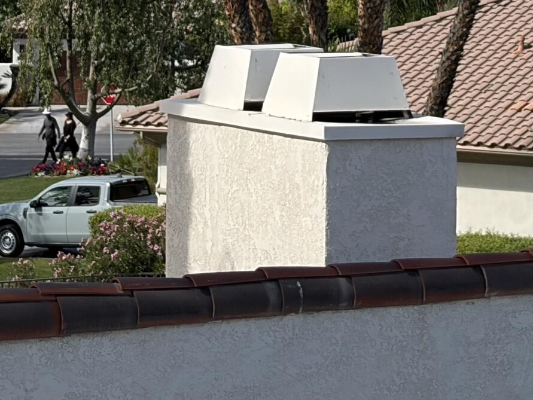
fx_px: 2696
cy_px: -248
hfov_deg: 11.3
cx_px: 343
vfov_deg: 8.3
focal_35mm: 175
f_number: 1.6
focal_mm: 5.96
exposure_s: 1/3636
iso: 32
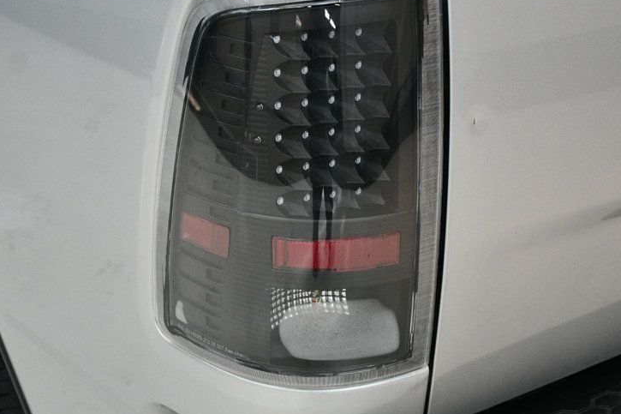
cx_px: 326
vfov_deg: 18.9
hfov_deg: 28.1
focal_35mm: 72
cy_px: 197
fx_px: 1242
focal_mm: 34
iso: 1800
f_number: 4.2
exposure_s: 1/125
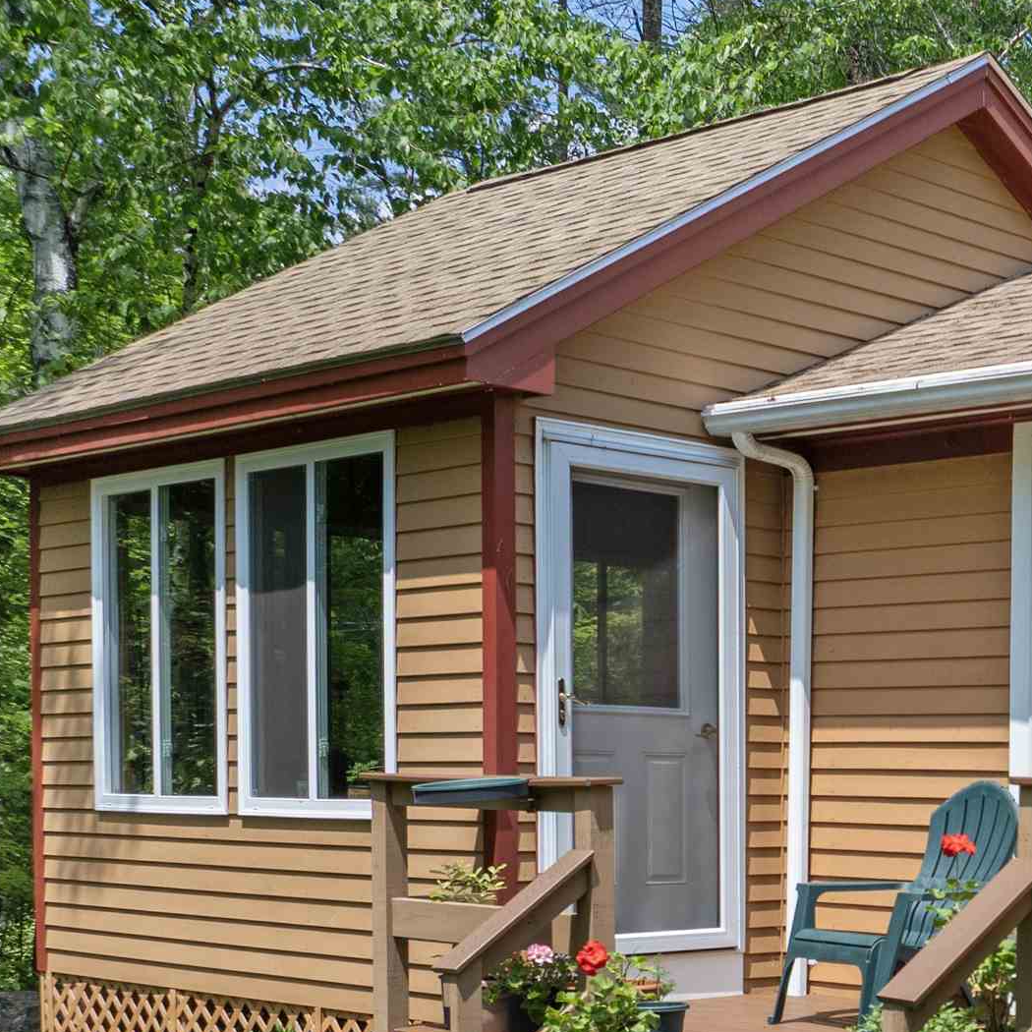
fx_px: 2091
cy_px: 902
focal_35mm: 62
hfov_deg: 24.9
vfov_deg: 26.9
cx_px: 1251
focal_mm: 12.29
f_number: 2.8
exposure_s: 1/1600
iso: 100
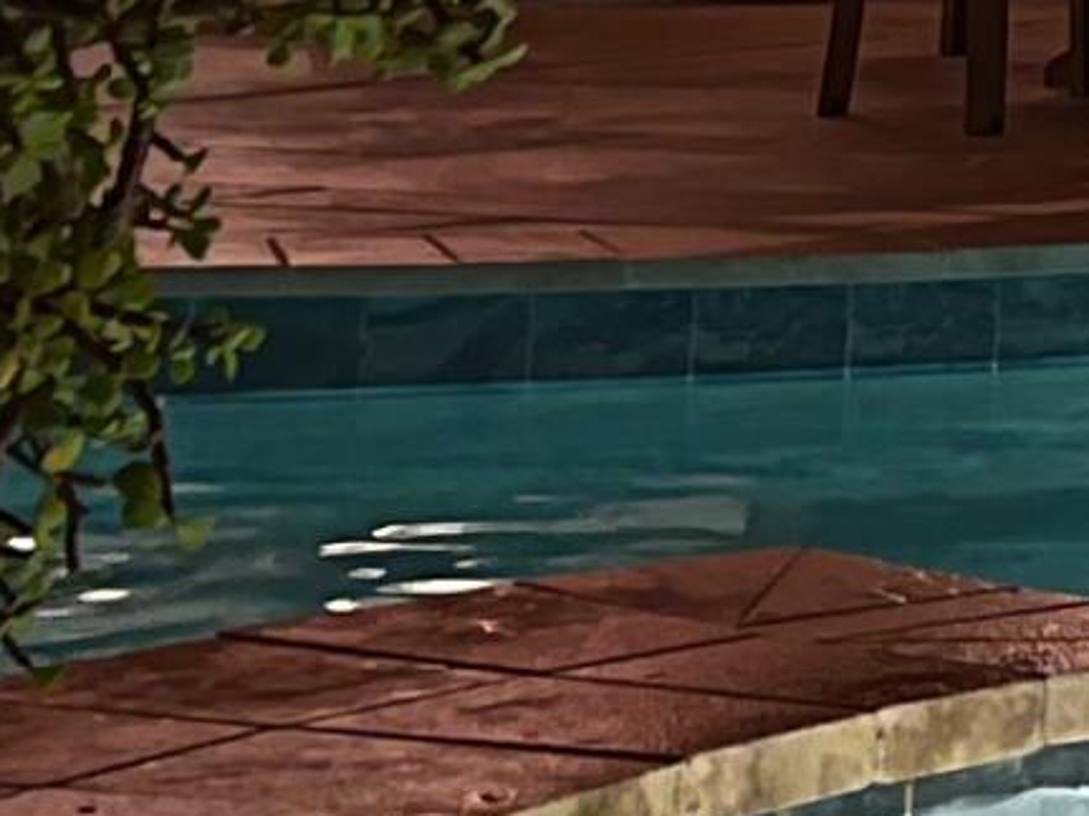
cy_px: -412
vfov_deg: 8.0
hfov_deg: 8.9
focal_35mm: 181
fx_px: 5693
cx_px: 3277
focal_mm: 5.1
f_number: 1.6
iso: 1250
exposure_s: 1/15
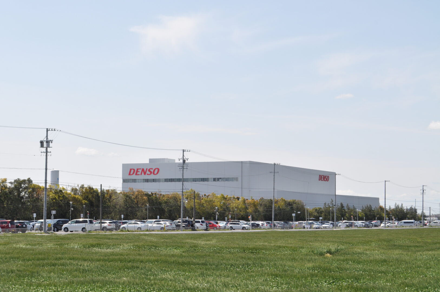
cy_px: 146
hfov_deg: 24.6
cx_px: 220
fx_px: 1007
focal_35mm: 82
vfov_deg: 16.5
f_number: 14
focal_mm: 55
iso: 320
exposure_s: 1/250
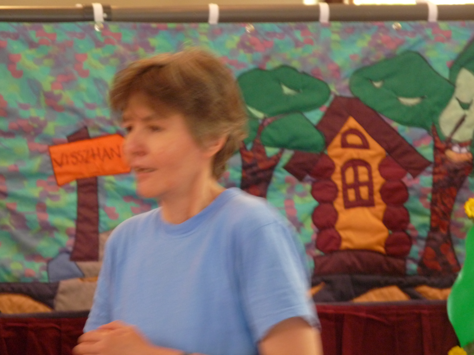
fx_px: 2917
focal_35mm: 213
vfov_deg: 7.0
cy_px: 178
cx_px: 237
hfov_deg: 9.3
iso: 400
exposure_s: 1/15
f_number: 3.7
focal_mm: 37.8
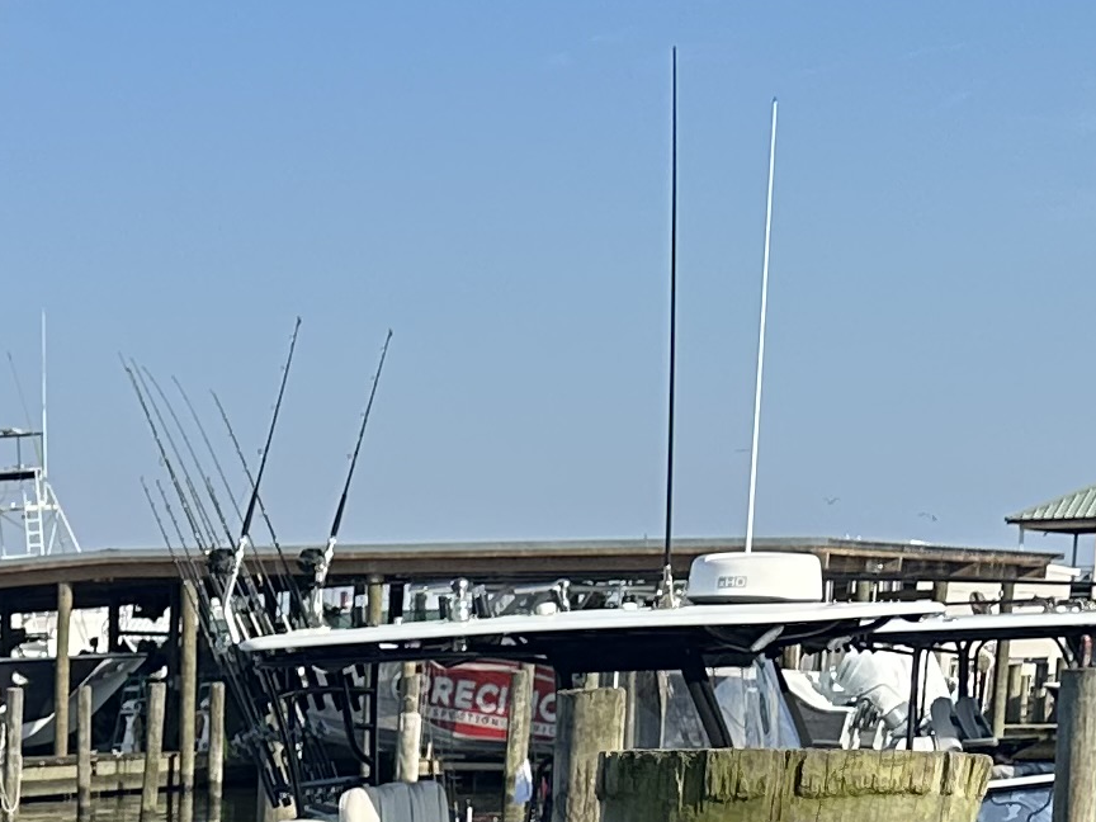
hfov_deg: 16.1
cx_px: -559
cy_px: 1499
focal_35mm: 112
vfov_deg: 12.1
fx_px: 3546
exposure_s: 1/3597
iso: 80
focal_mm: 6.86
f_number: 1.78
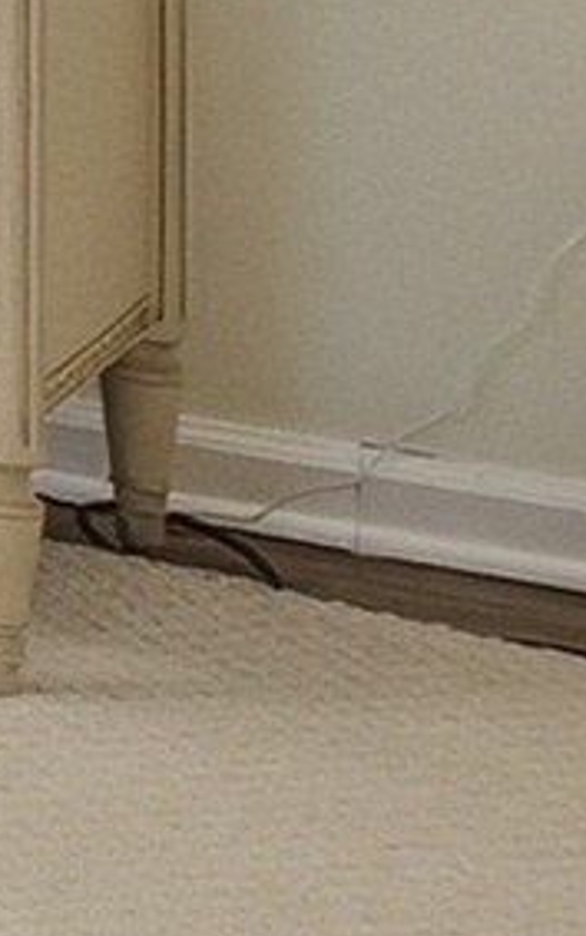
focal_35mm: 162
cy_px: -734
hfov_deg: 4.6
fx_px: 4137
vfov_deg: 11.9
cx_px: -3370
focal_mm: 10
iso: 400
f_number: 9
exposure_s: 1/60
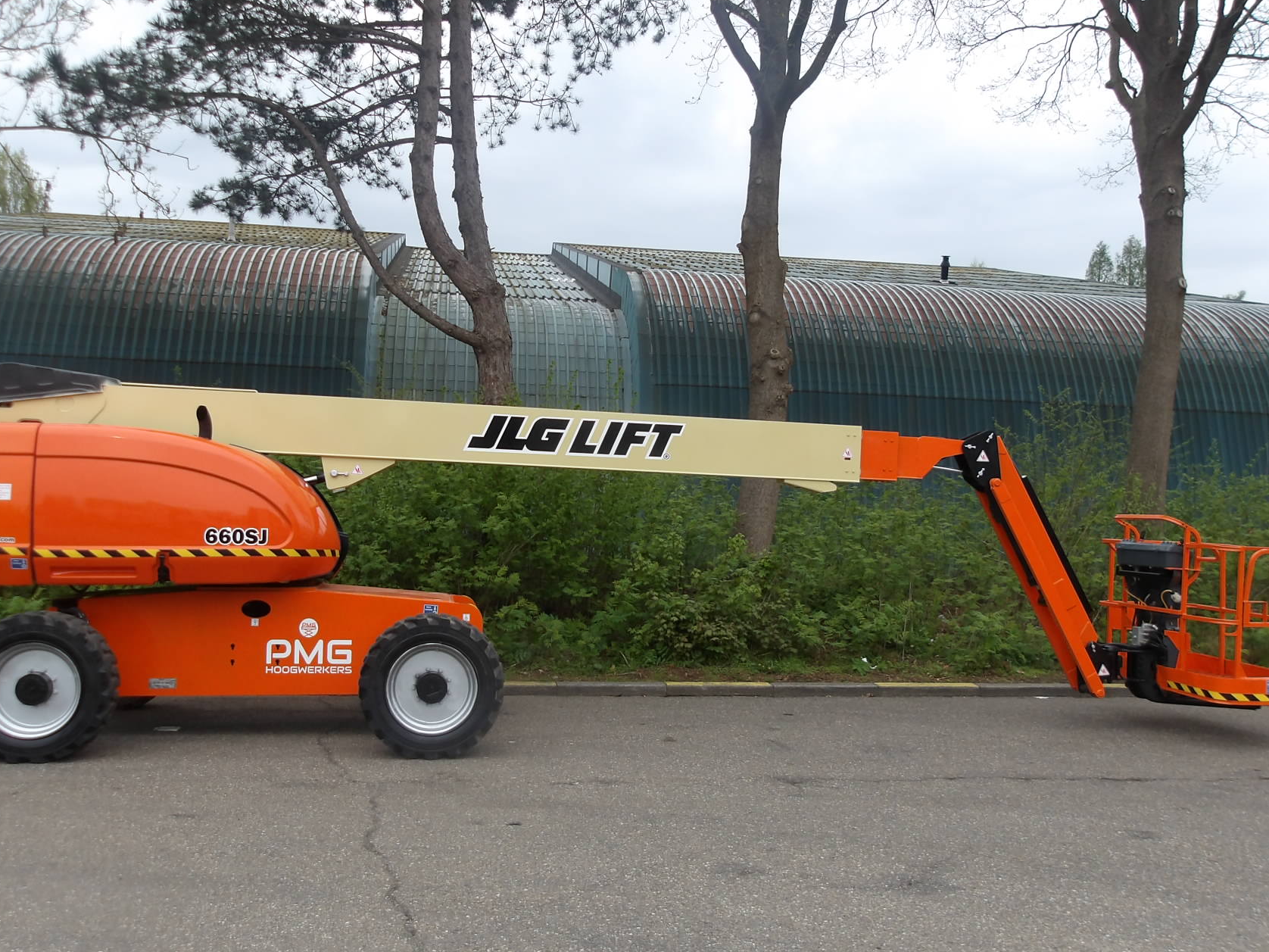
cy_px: 492
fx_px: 1210
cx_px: 606
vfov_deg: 42.9
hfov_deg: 55.3
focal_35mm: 33
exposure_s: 1/504
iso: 100
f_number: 3
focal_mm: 4.9
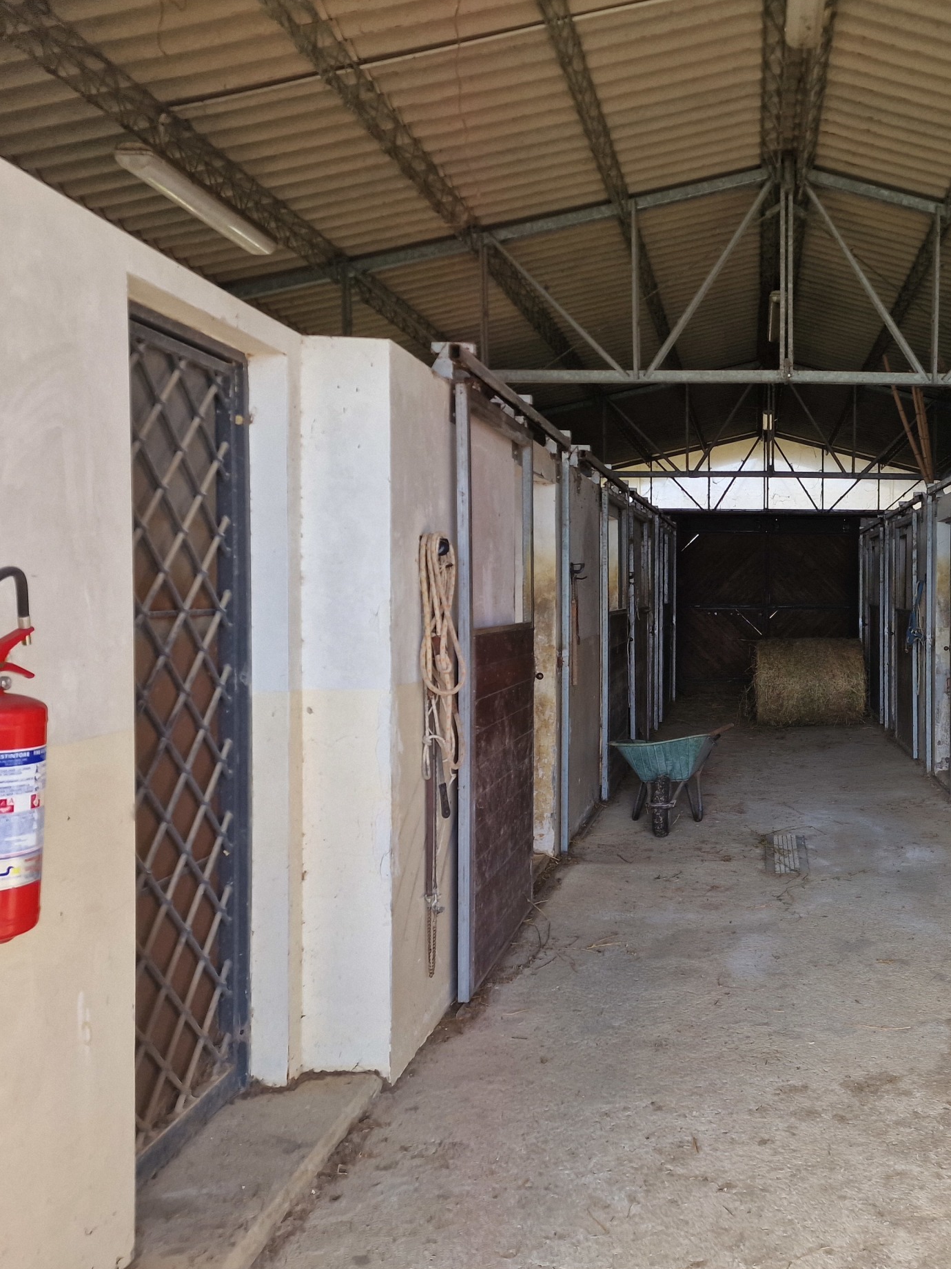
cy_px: 628
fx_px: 1172
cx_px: 805
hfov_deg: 41.6
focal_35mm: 32
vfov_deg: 56.8
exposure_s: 1/180
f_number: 1.8
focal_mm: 6.4
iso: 50
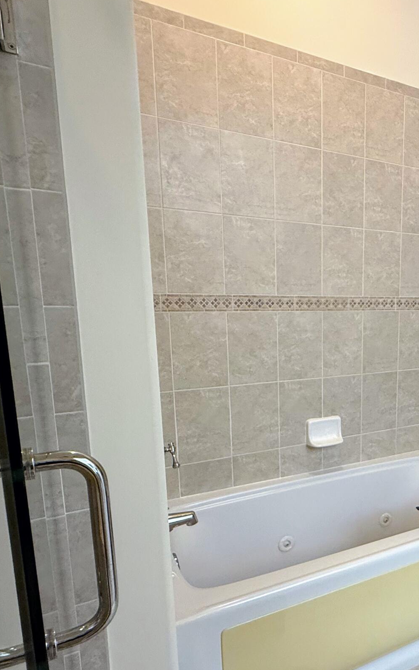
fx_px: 511
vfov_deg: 66.2
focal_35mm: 28
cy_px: 374
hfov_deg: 38.0
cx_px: 446
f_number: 2.2
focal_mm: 2.22
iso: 250
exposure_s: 1/60
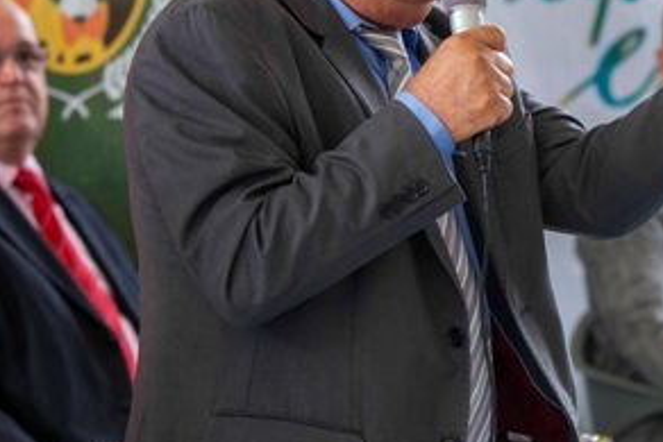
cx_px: 652
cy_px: 216
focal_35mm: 329
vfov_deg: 4.2
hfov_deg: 6.2
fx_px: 6062
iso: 640
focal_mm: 150
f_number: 5
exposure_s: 1/80
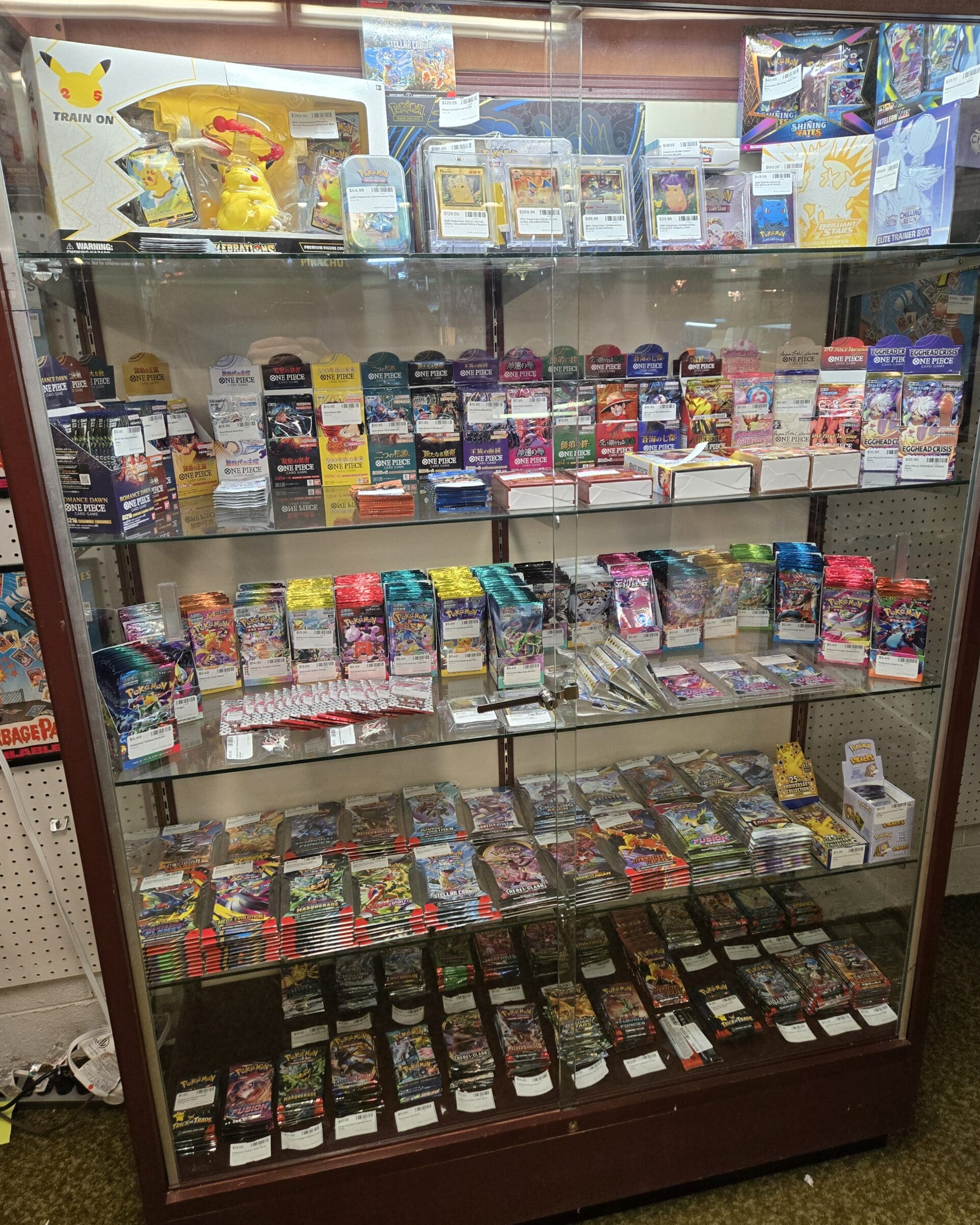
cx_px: 490
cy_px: 592
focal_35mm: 24
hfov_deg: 58.8
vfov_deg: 70.3
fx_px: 870
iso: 160
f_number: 1.8
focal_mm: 5.4
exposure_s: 1/120
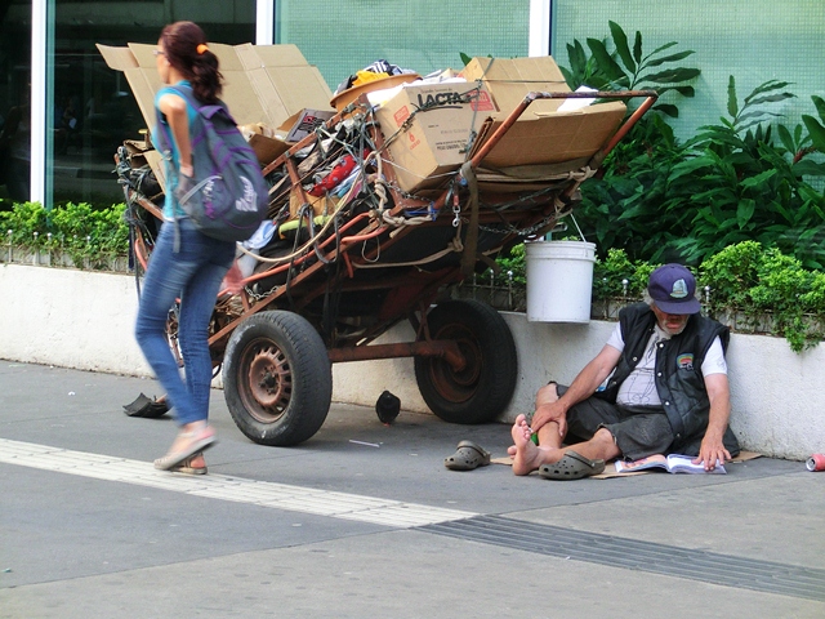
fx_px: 3289
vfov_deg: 10.7
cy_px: 310
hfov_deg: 14.3
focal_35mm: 138
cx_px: 412
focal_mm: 24.39
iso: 250
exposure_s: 1/60
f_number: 5.8
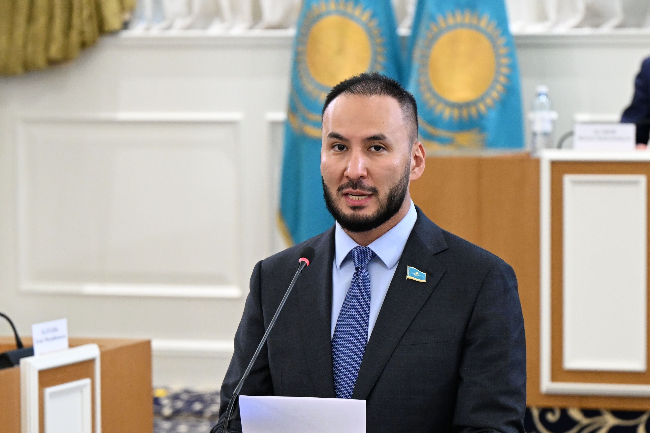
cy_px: 276
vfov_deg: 7.1
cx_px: 302
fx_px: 3465
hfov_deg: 10.7
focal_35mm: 192
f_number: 2.8
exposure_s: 1/400
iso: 2000
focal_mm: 77
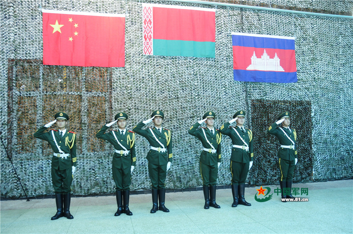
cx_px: 176
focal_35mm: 27
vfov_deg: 47.8
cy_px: 117
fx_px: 264
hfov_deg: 67.5
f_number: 4
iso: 1000
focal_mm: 18
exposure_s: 1/30
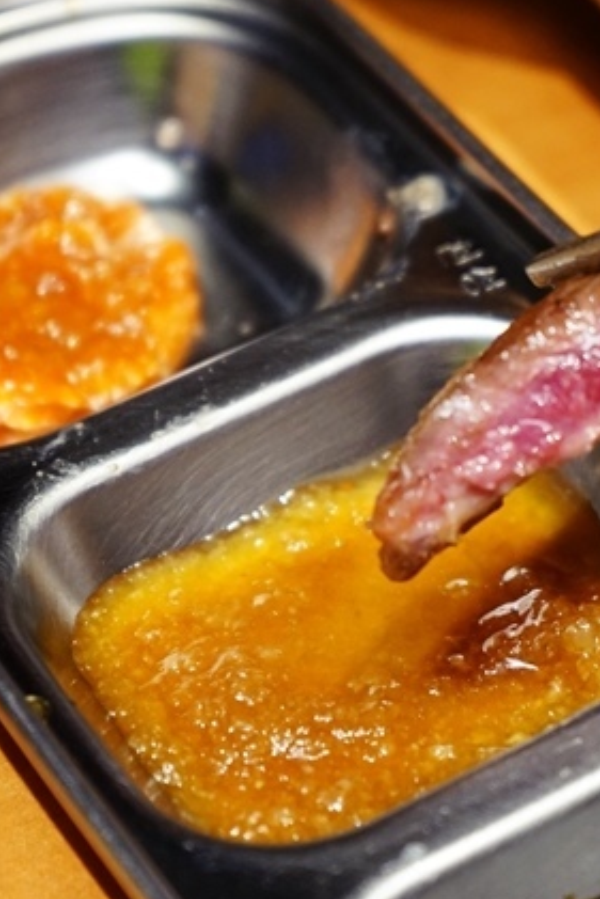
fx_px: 3322
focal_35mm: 133
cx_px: 611
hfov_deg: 10.2
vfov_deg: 15.4
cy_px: 351
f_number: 5.6
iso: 2000
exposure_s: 1/80
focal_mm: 70
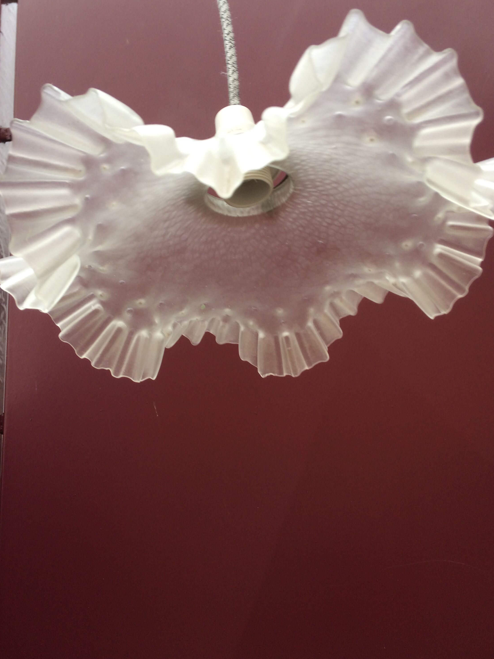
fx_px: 609
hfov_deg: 44.2
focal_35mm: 32
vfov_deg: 56.7
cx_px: 249
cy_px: 301
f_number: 2.2
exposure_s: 1/50
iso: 40
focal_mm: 4.15
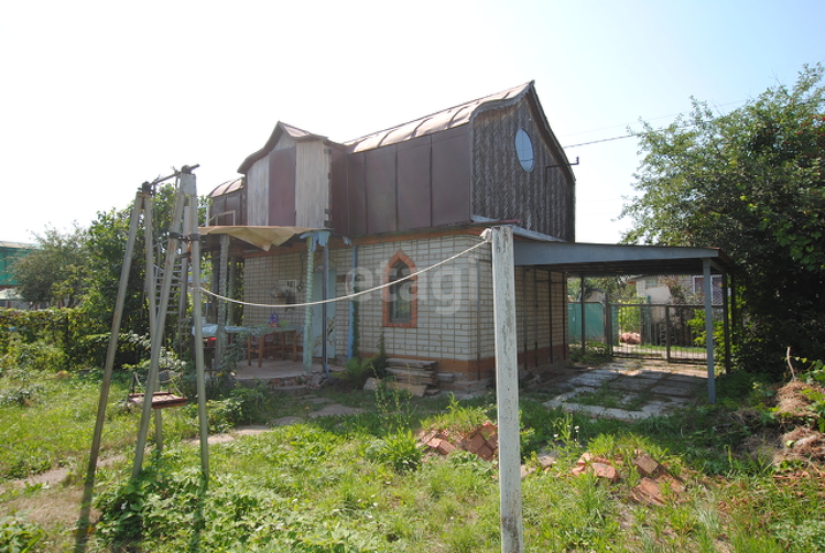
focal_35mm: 20
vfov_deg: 63.4
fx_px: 448
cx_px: 412
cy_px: 276
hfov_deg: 85.3
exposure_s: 1/200
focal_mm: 13
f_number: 7.1
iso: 100
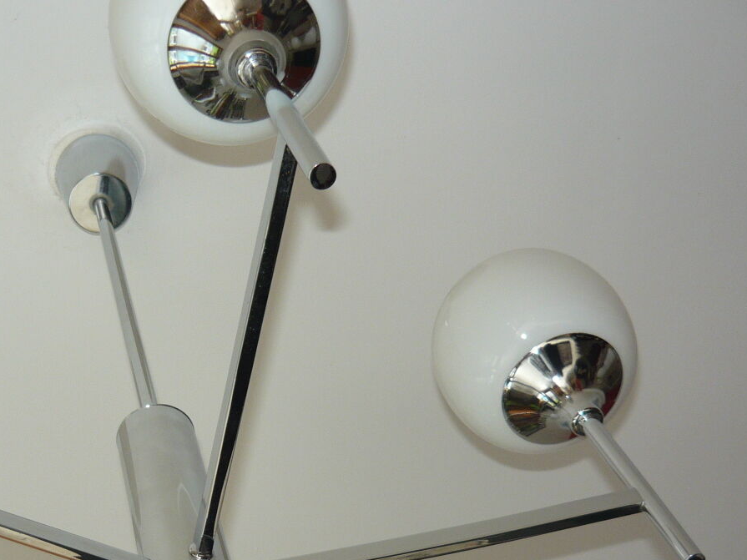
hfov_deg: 32.1
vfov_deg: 24.4
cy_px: 447
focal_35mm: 59
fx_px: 1273
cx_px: 184
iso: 100
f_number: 2.8
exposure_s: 1/30
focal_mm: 5.5
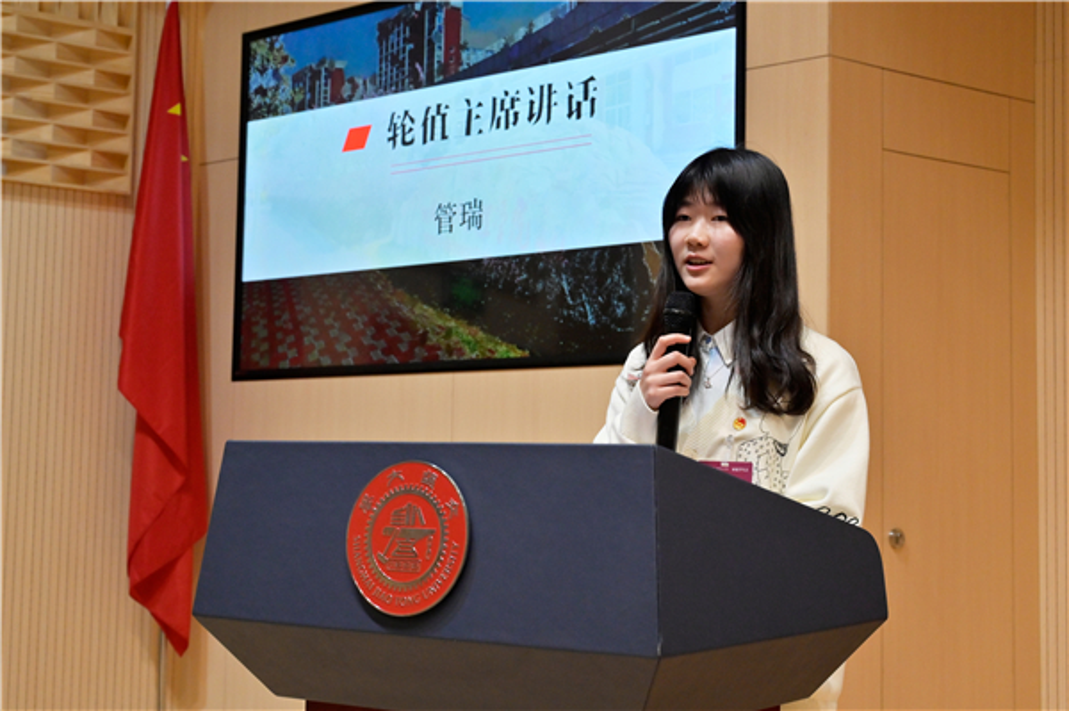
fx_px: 1602
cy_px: 356
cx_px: 534
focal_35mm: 54
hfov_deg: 36.9
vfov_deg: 25.0
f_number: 6.3
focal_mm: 54
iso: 2000
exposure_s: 1/160
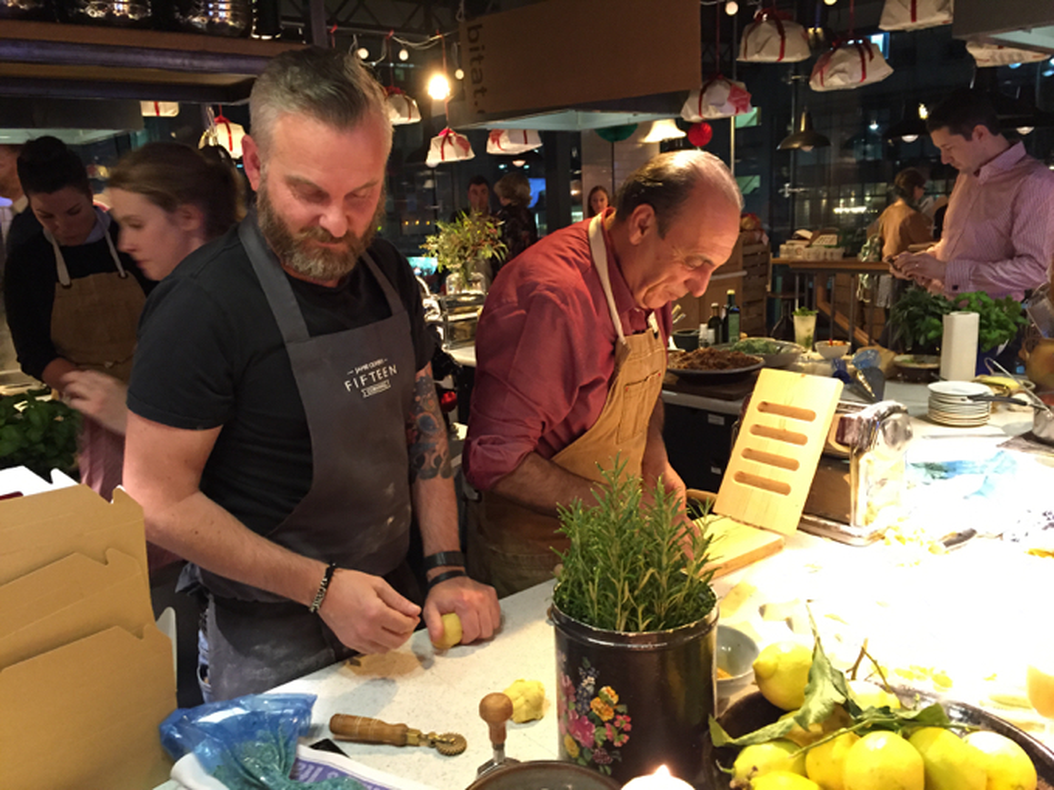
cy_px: 395
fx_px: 883
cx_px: 527
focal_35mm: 29
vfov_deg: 48.2
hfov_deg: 61.7
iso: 250
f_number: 2.2
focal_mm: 4.15
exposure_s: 1/24
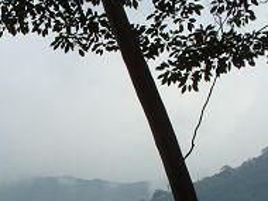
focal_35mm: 107
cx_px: -79
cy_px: 214
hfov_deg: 17.3
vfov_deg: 13.6
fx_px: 827
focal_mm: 7.8
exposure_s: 1/350
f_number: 6.3
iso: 80
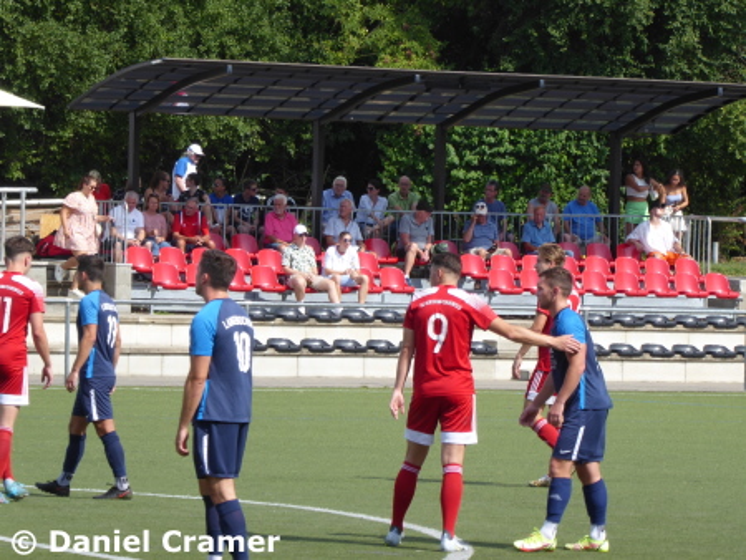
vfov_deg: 5.0
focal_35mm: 300
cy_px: 280
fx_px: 6469
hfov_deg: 6.6
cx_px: 373
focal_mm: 53.8
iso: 80
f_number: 5.8
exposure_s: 1/200
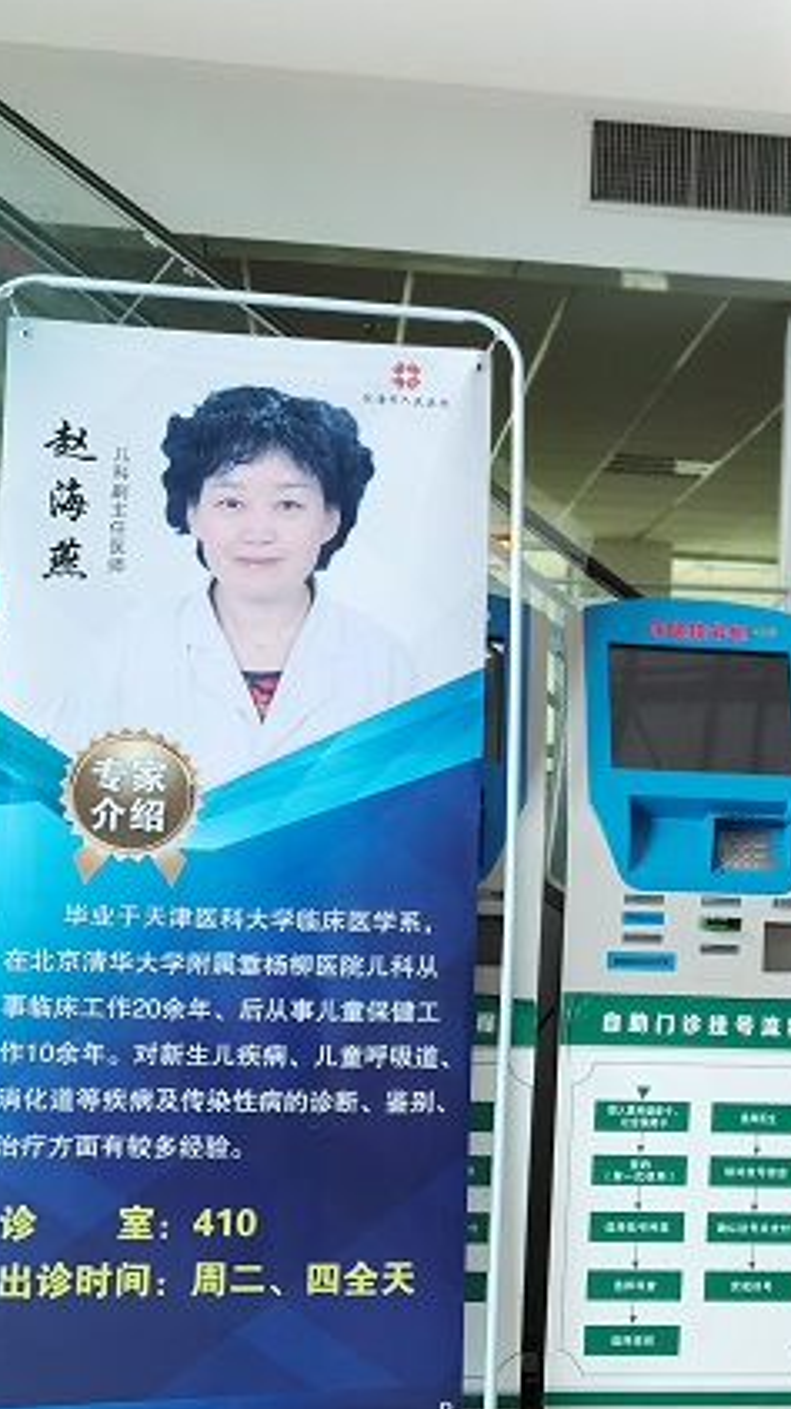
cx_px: 771
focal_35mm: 62
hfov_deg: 18.9
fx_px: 2315
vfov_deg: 33.8
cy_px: 728
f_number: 4
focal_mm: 6.71
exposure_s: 1/33.3
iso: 400
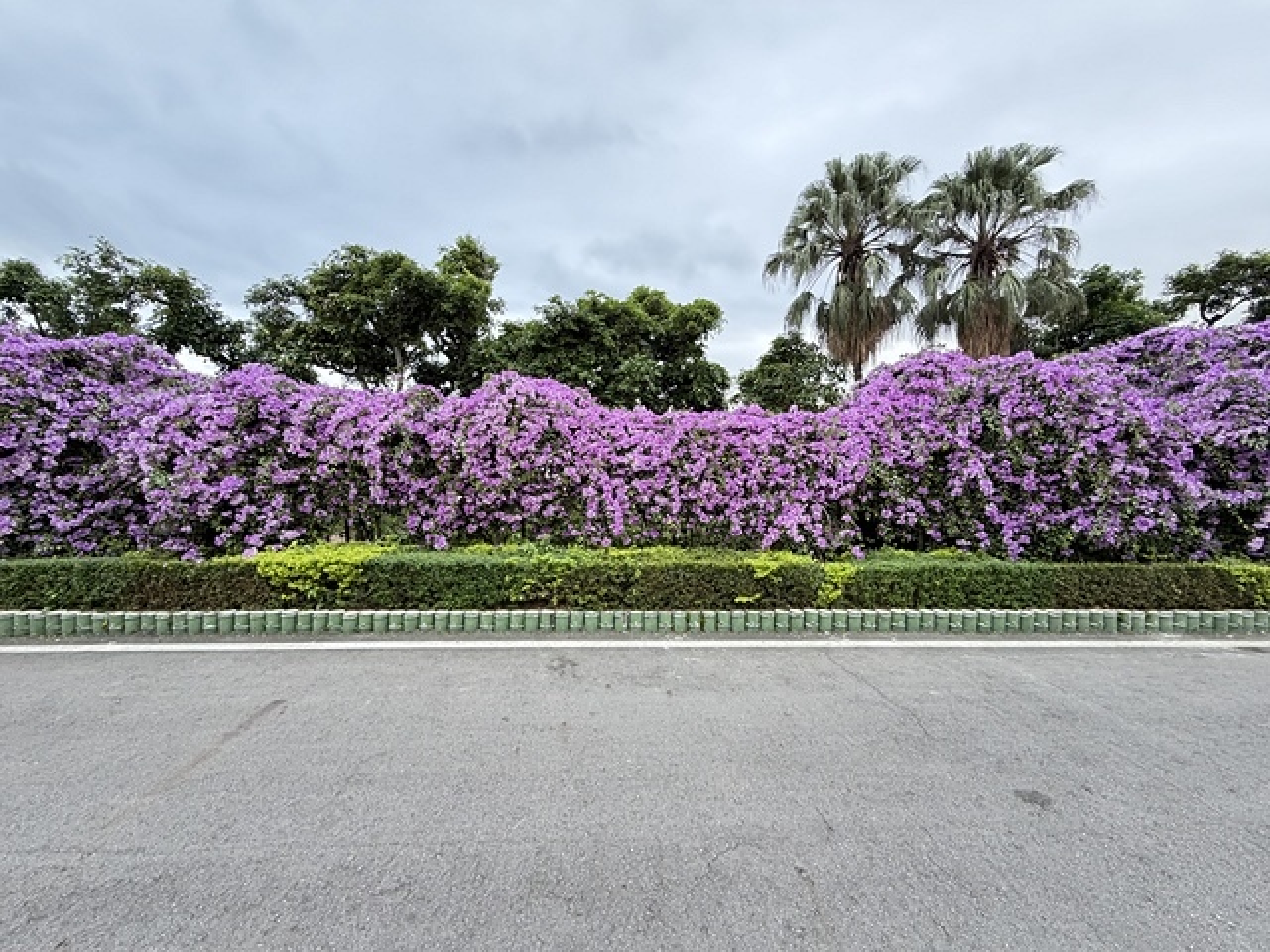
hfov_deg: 102.1
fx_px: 514
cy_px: 476
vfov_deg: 85.7
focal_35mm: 14
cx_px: 635
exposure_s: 1/86
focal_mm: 2.22
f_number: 2.2
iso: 320
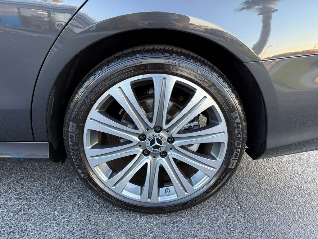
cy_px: 120
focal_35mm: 24
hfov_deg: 71.6
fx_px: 220
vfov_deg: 56.8
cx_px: 159
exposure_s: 1/121
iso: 125
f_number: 1.78
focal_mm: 6.76
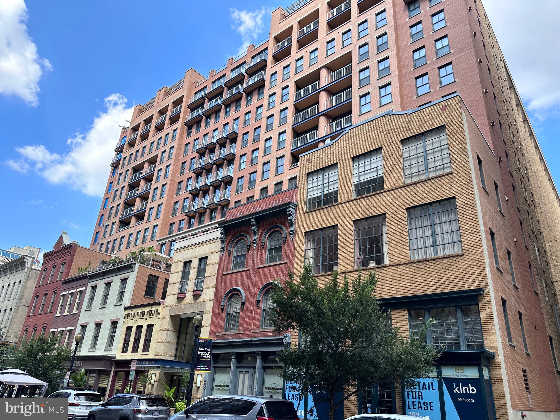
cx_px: 280
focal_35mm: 24
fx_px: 388
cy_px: 210
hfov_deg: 71.6
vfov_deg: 56.8
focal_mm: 6.86
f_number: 1.78
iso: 80
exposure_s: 1/1453
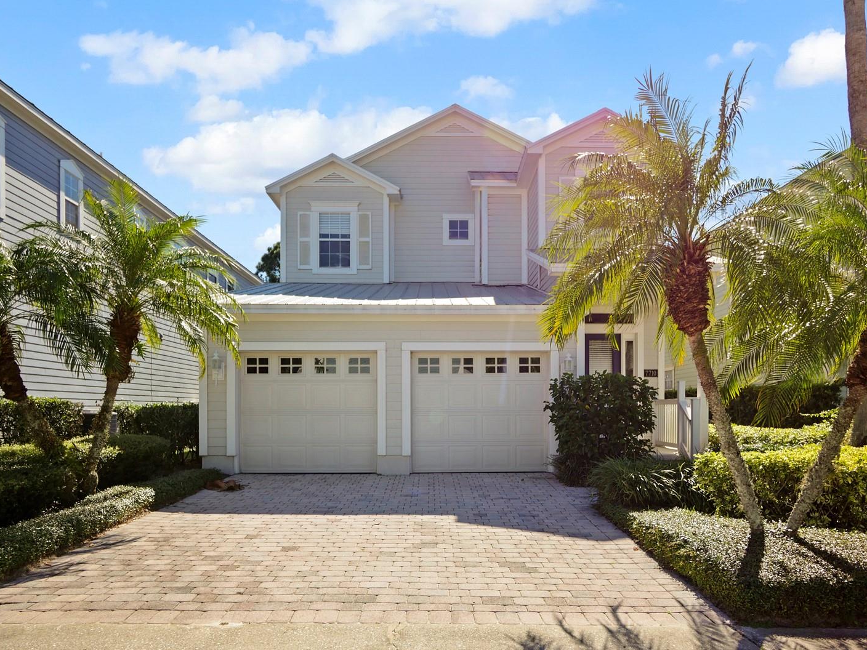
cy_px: 359
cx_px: 451
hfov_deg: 69.4
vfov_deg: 54.8
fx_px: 626
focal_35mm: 25
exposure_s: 1/1000
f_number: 11
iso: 200
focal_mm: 11
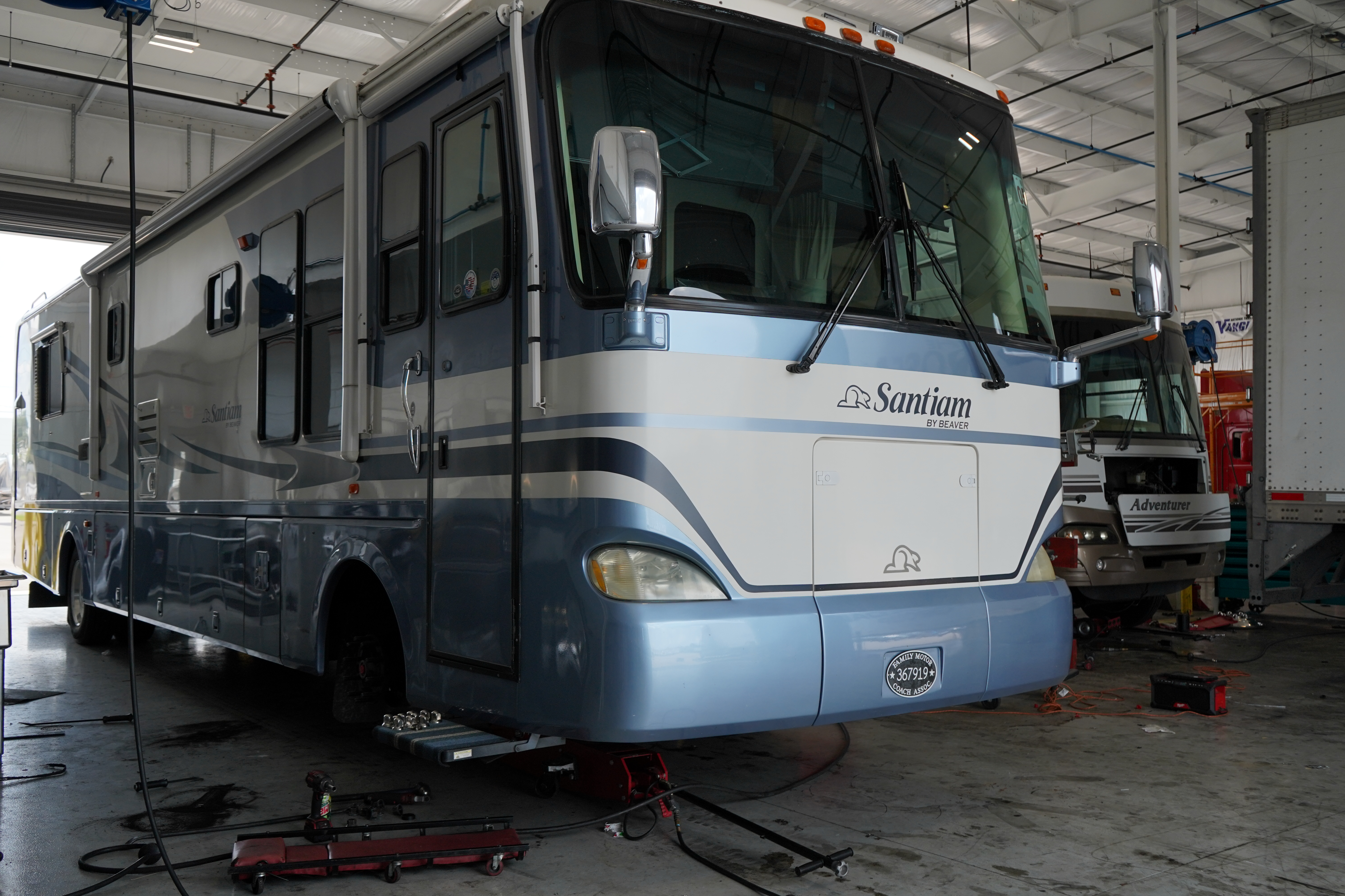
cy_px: 448
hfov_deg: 60.3
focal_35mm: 31
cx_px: 672
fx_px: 1158
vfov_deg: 42.3
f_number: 5
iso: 500
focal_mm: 31
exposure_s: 1/640
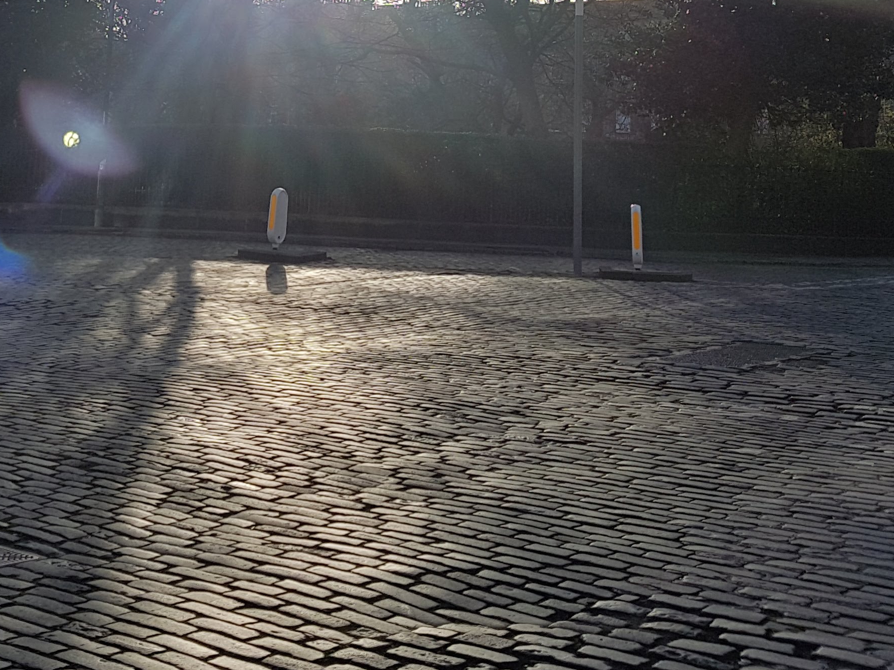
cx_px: 188
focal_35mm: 59
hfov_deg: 31.9
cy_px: -20
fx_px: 1524
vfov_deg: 23.6
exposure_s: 1/3928
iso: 40
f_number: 1.7
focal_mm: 4.2
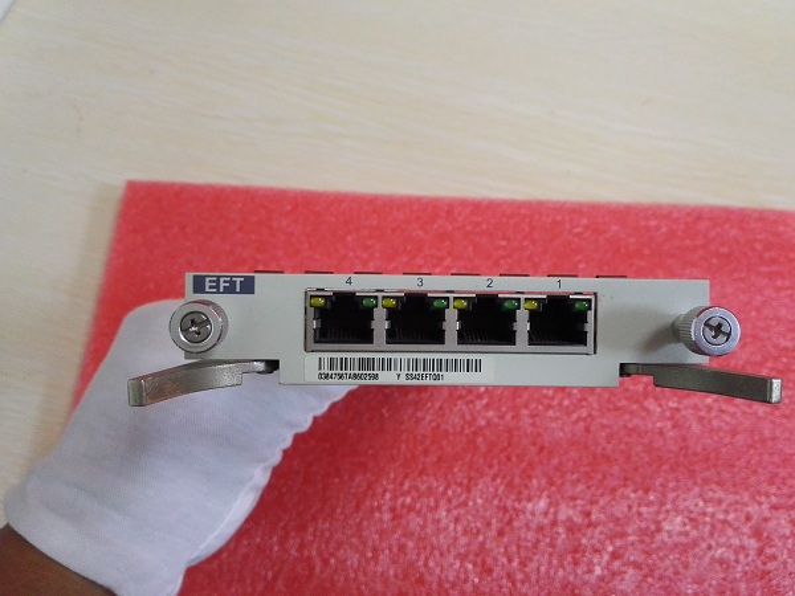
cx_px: 398
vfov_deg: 48.2
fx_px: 666
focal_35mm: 29
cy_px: 298
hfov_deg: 61.7
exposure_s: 1/30
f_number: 2
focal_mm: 3.8
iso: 320
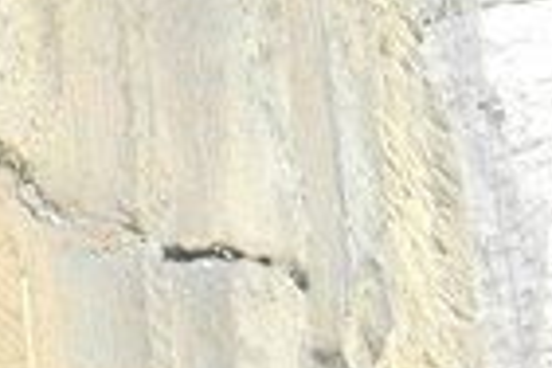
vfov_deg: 3.5
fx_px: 5995
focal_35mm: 391
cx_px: -685
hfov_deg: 5.1
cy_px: 634
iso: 640
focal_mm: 14.1
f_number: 4.8
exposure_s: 1/100
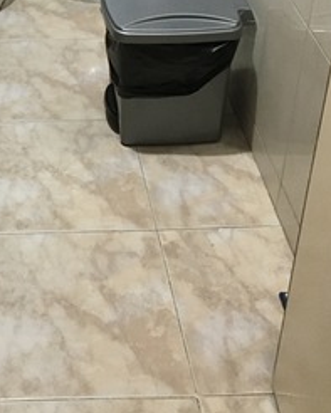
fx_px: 844
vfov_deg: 26.0
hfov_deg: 21.4
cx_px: 2
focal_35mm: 69
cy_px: -3
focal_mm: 4.15
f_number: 2.2
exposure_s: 1/24
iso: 200
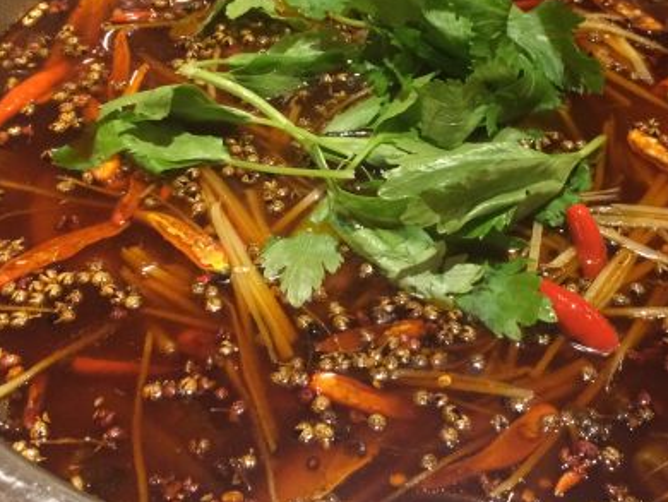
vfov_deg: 28.0
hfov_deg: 36.5
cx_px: 432
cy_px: 193
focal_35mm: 52
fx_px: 1004
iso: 320
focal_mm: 4.15
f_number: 2.2
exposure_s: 1/33
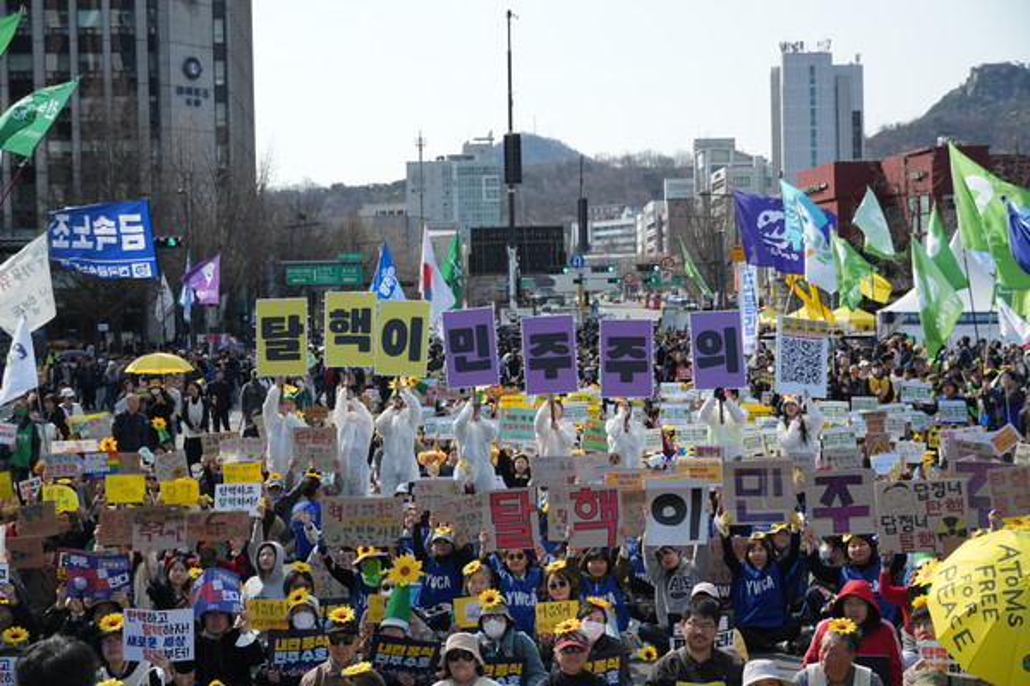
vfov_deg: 22.1
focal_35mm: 62
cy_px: 343
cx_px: 515
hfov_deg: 32.6
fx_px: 1759
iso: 800
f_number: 5
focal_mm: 41
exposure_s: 1/3200
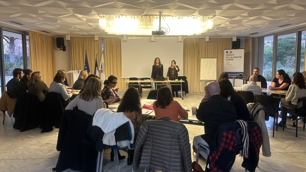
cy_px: 80
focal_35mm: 27
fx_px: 219
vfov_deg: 42.9
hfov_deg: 69.9
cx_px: 157
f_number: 1.78
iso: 125
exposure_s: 1/50
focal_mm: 6.86
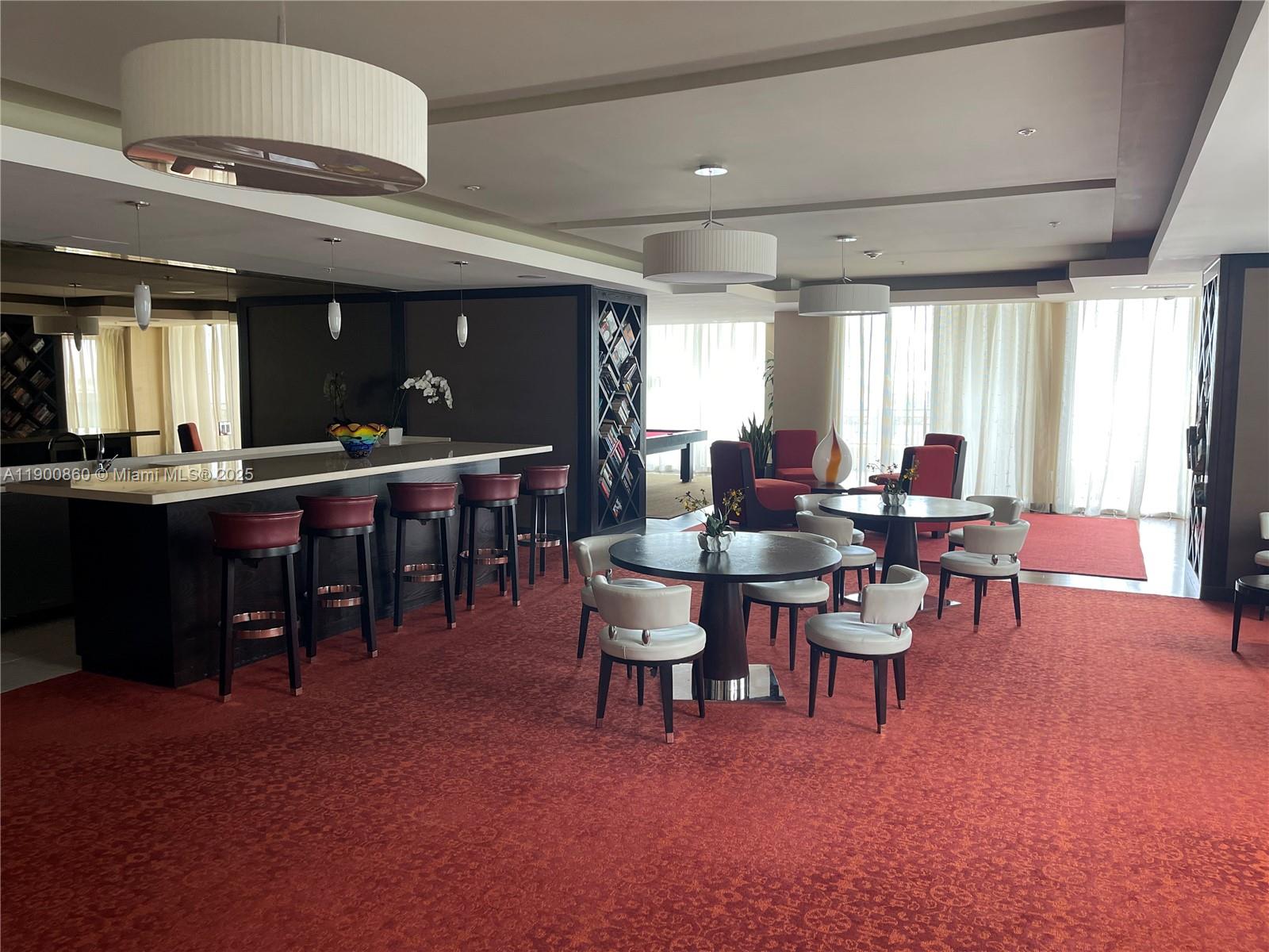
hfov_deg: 69.4
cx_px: 634
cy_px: 476
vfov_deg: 54.9
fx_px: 916
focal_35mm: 25
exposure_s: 1/111
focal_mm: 5.1
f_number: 1.6
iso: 125
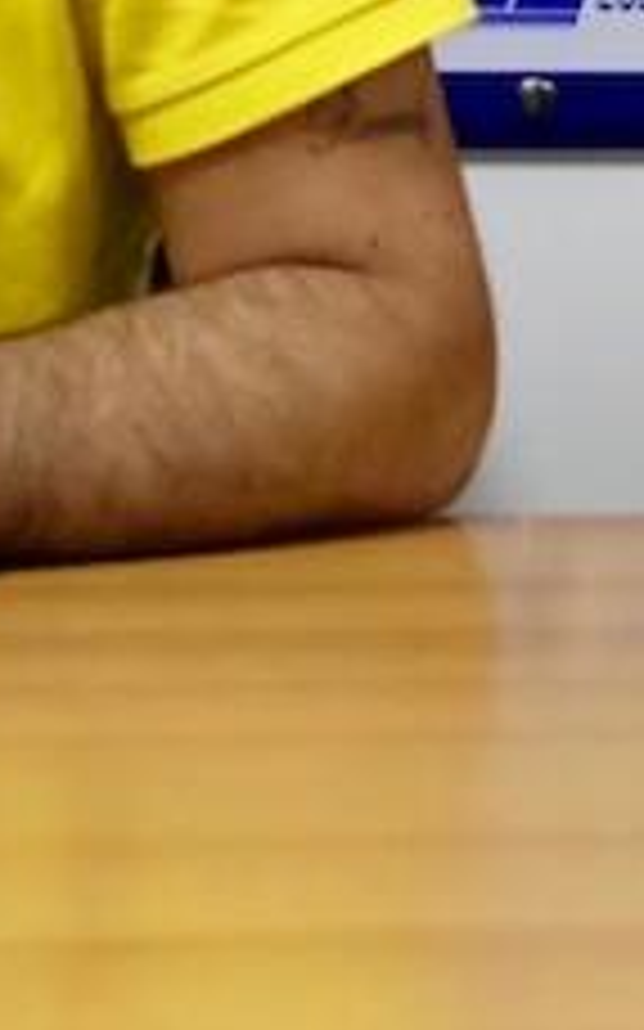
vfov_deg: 10.9
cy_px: -436
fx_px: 5255
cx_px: 847
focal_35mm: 187
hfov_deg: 6.9
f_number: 2.8
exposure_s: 1/250
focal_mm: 23
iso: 4000
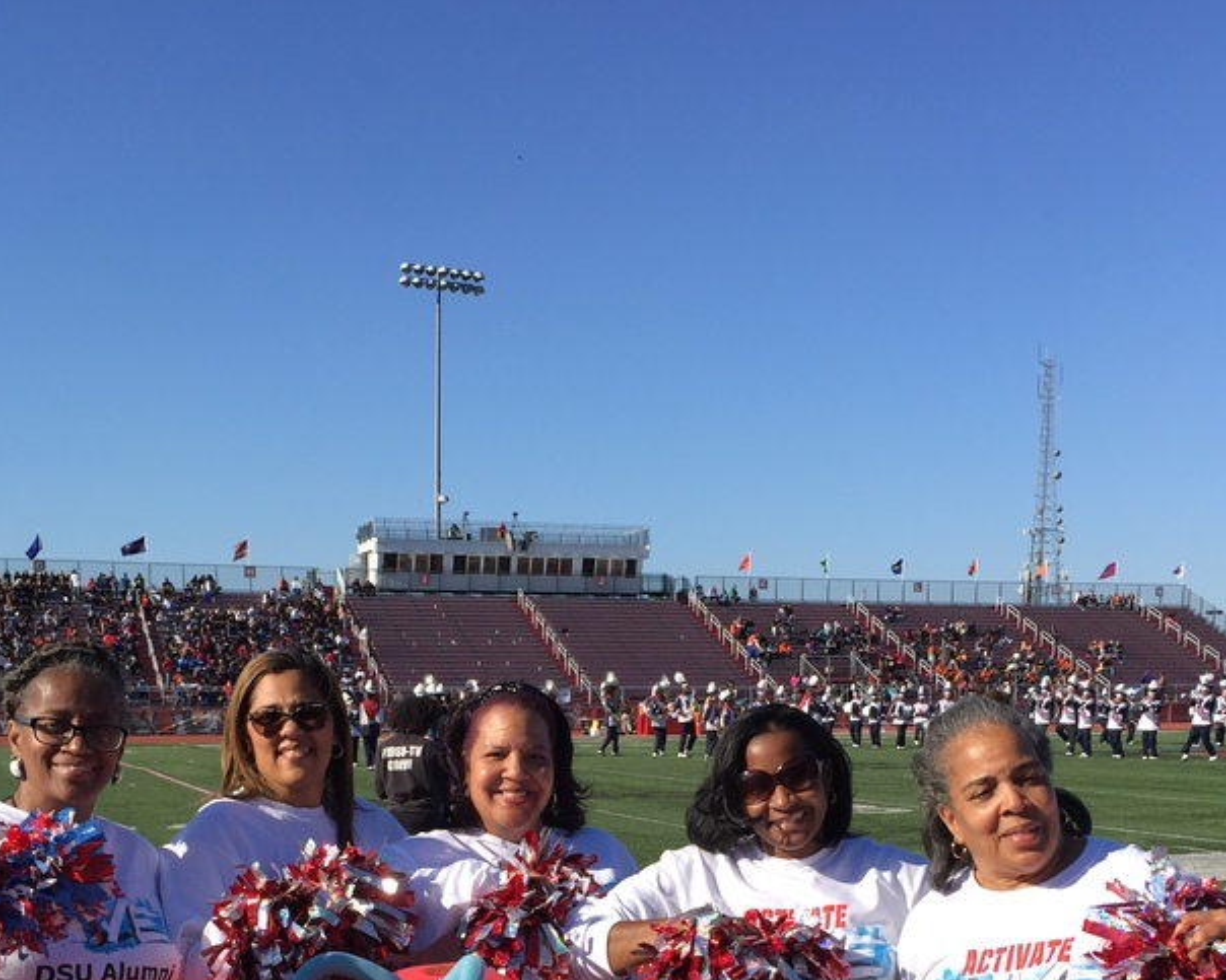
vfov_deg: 31.6
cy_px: 905
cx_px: 560
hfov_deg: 41.1
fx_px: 1633
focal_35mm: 45
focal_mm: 4.15
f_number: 2.2
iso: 32
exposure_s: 1/1721
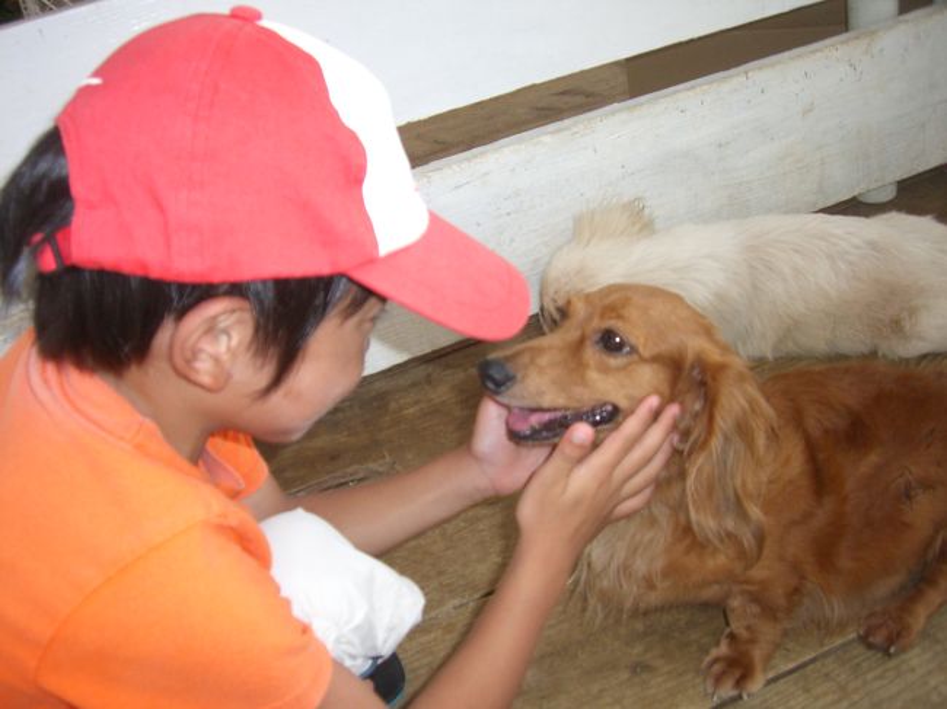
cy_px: 354
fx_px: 1039
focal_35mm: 38
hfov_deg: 49.0
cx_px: 474
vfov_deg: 37.7
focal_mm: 6.2
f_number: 2.7
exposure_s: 1/60
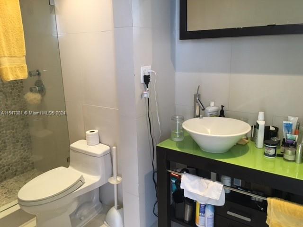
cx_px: 152
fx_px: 254
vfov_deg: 48.2
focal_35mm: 29
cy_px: 114
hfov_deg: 61.7
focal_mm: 4.15
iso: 125
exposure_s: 1/30
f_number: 2.2
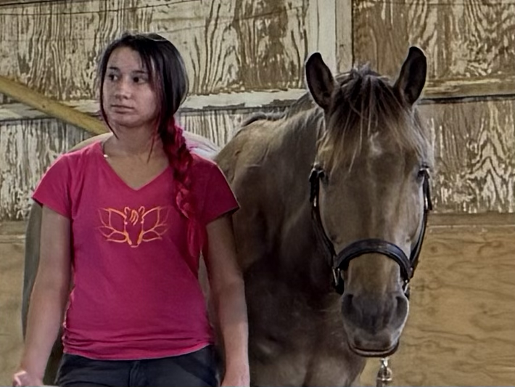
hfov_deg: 71.6
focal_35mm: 24
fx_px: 357
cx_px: 258
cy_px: 194
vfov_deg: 56.8
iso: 400
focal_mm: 6.76
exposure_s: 1/120
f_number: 1.78
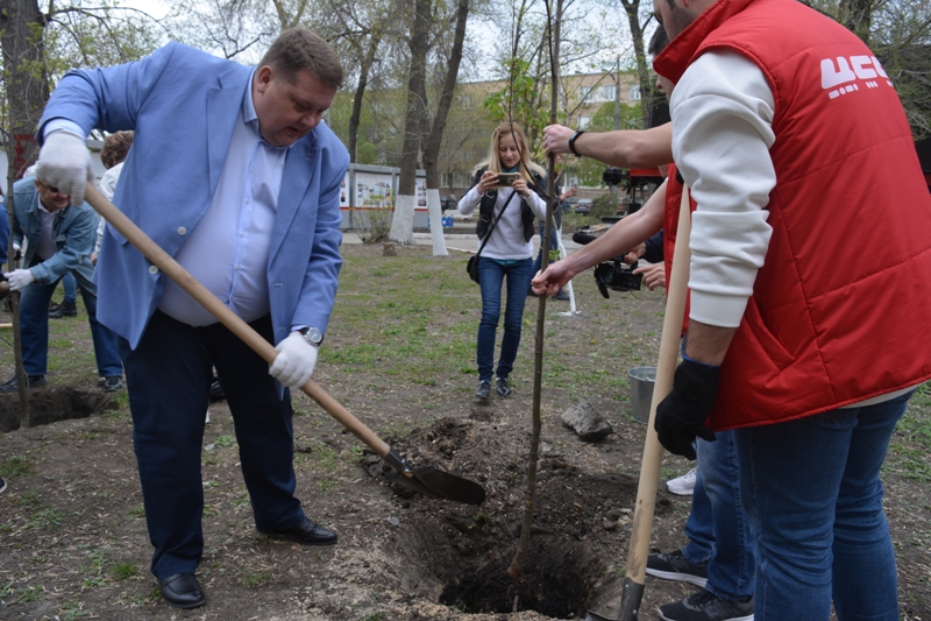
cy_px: 310
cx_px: 466
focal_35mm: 27
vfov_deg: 47.9
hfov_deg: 67.4
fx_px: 698
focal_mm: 18
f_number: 6.3
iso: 200
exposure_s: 1/160
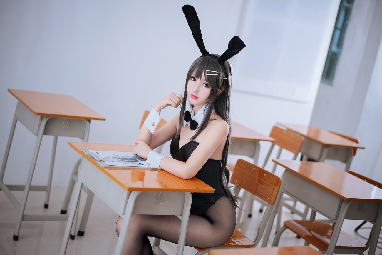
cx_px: 191
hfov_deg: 36.2
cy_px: 128
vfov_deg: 24.6
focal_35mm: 55
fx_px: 584
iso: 200
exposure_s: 1/100
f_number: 1.8
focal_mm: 55
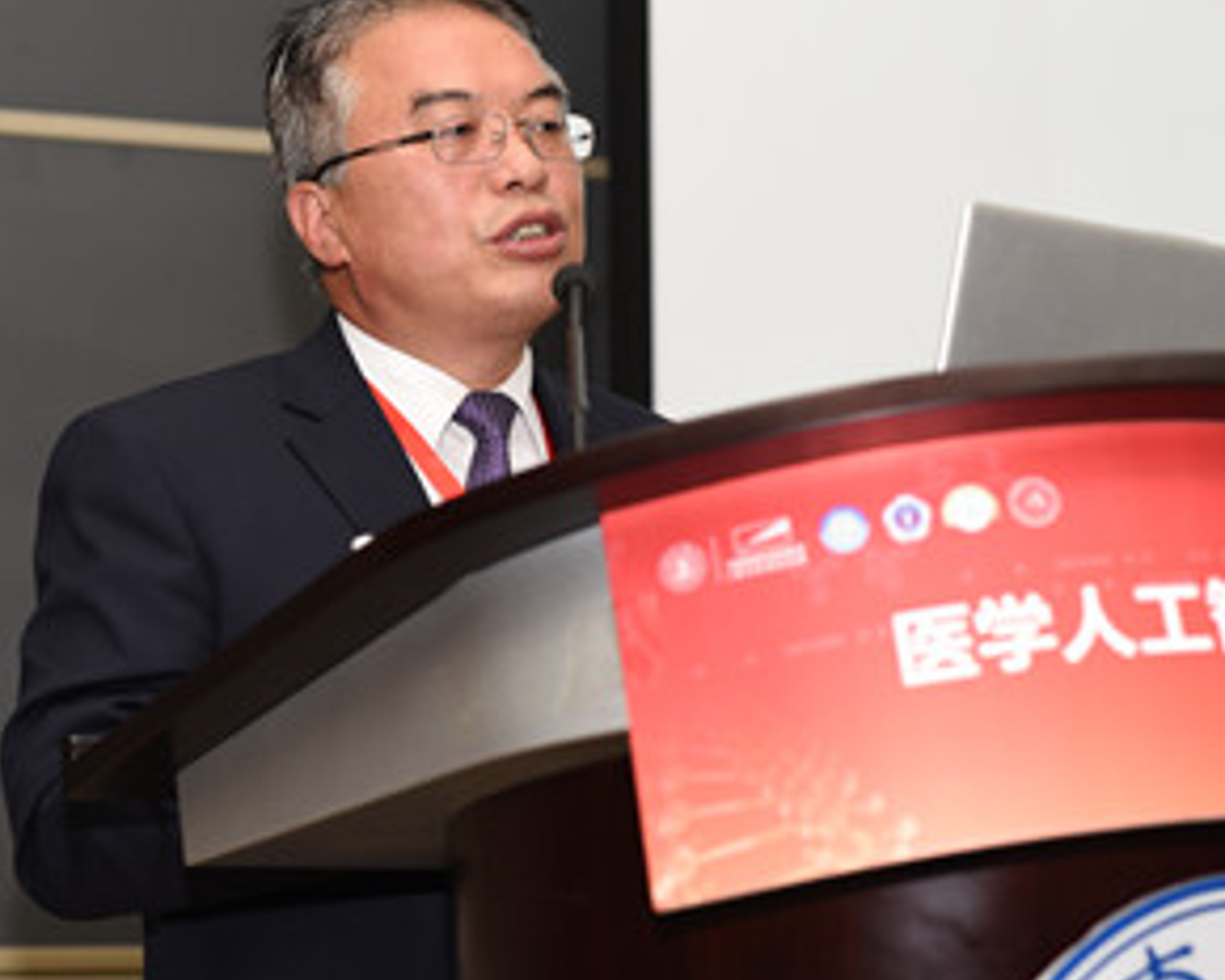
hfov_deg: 19.7
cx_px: 853
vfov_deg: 15.9
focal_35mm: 97
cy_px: 393
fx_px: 3517
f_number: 2.2
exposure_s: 1/200
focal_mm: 50
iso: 100
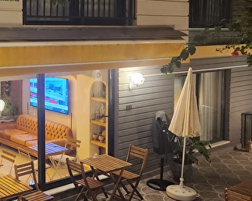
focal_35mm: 53
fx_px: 395
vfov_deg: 28.2
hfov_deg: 33.0
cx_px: 12
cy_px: 53
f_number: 1.8
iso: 640
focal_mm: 5.4
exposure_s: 1/33
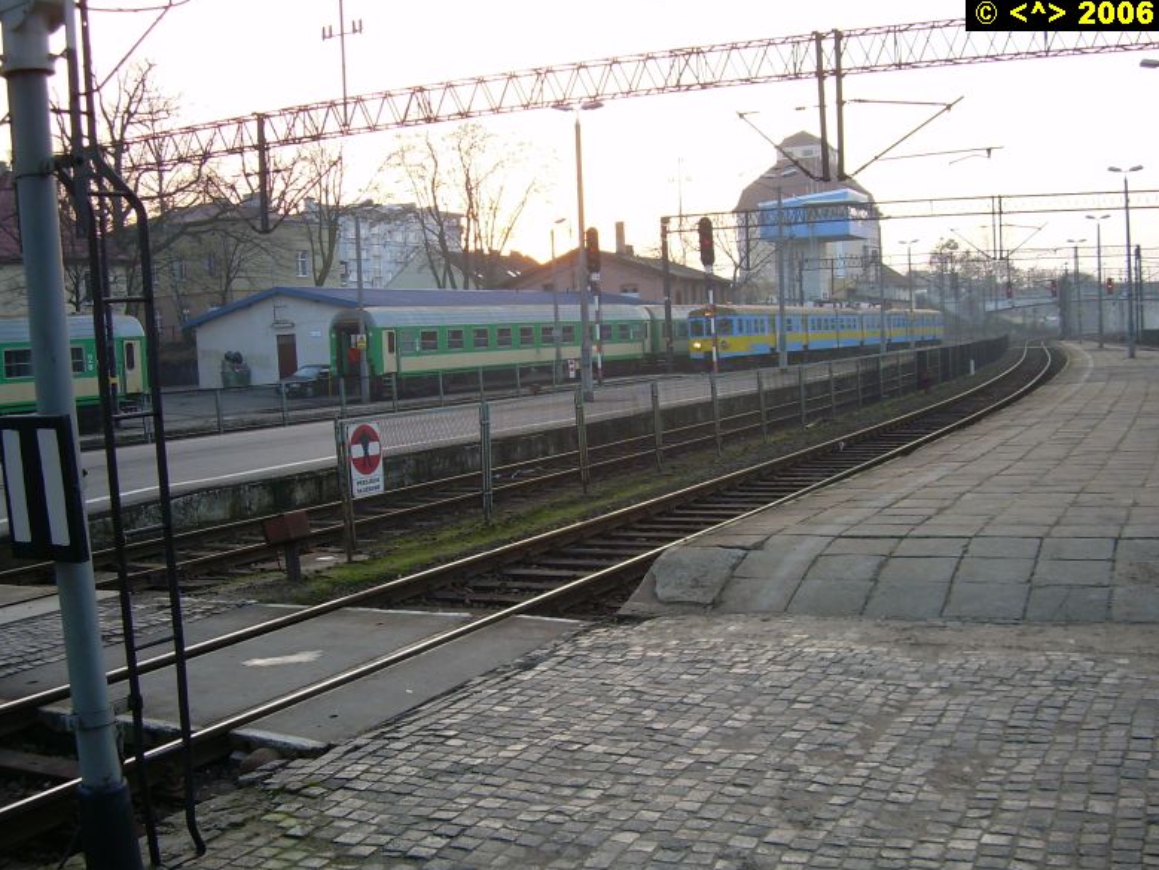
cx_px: 570
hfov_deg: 47.8
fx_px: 1306
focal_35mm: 39
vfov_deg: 36.8
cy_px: 437
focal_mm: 6.3
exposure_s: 1/50.4
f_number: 2.8
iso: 50
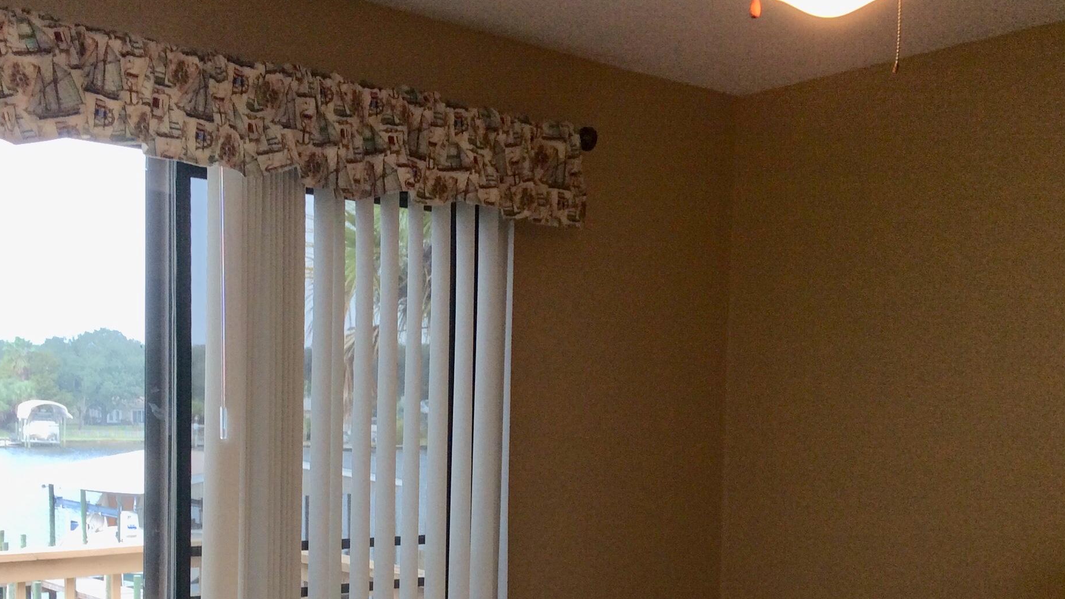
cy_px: 492
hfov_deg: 42.1
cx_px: 498
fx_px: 1384
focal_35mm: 49
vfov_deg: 24.0
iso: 32
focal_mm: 3.3
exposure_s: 1/60
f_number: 2.4
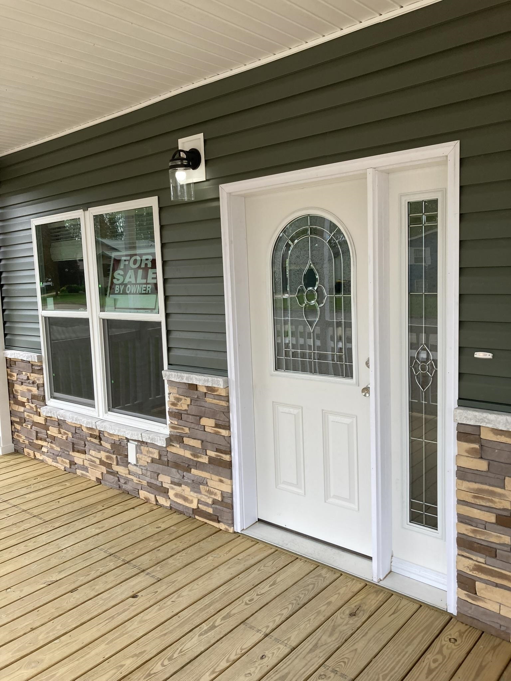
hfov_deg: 49.7
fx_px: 551
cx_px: 256
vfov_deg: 63.4
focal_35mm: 28
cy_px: 340
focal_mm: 3.99
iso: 20
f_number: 1.8
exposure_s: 1/578
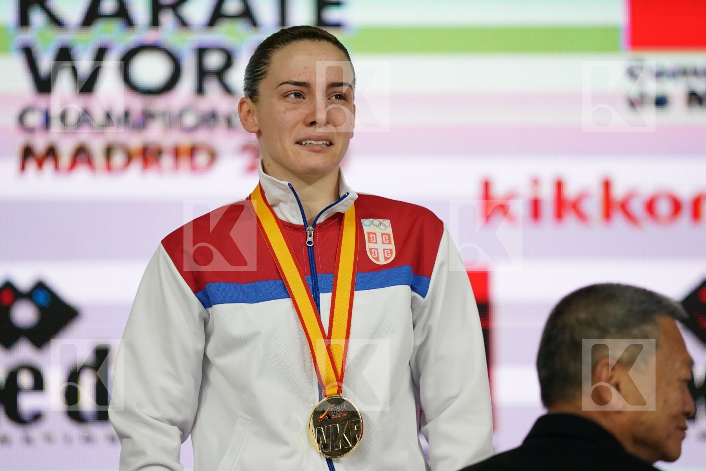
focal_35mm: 400
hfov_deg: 5.2
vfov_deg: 3.4
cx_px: 353
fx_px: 7844
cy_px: 236
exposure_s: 1/500
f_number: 2.8
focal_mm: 400
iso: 3200
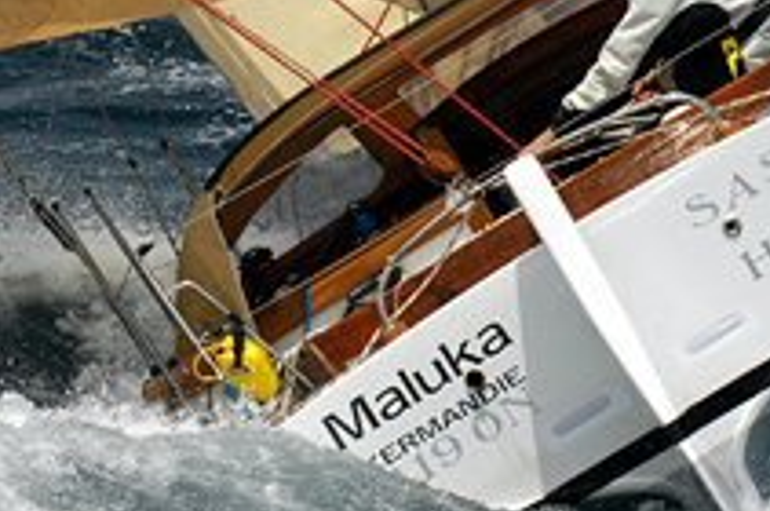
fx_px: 9577
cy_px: -130
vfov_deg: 3.1
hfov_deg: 4.6
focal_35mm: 448
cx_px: 562
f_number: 9
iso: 400
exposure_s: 1/1000
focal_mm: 105
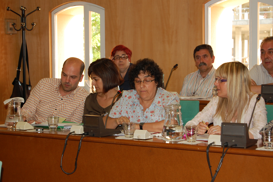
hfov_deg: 24.6
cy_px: 91
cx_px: 136
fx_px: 625
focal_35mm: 82
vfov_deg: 16.5
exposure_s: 1/60
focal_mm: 55
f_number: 5.6
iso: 400
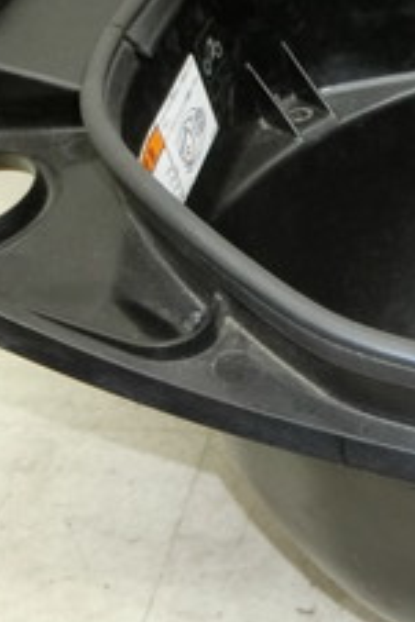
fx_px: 1191
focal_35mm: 69
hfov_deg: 19.0
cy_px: 328
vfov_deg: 29.2
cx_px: 456
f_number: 3.5
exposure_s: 1/60
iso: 400
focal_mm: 4.5
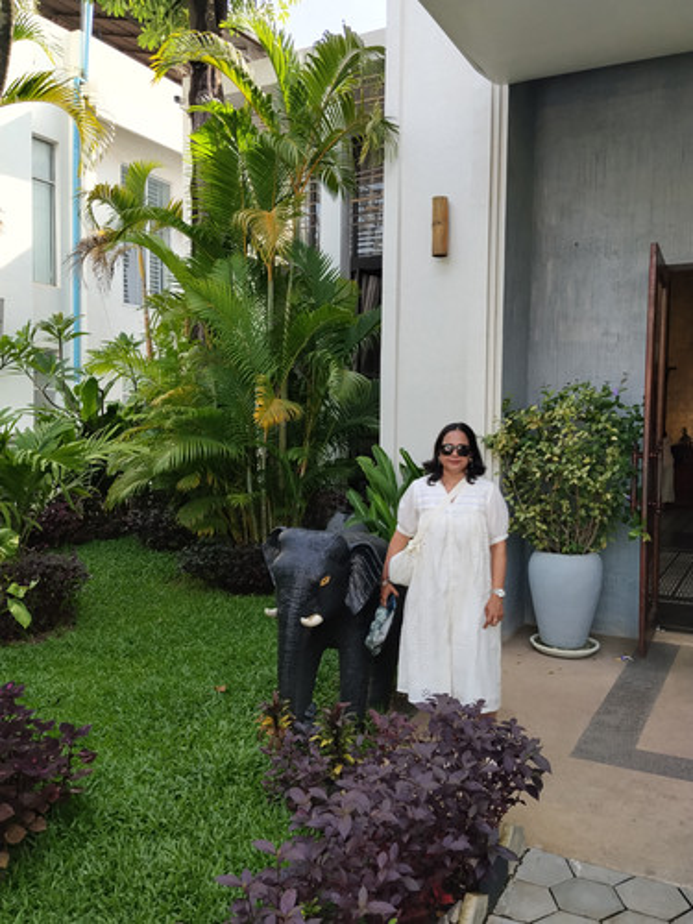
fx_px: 774
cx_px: 346
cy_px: 462
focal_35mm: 29
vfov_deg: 61.7
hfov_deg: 48.2
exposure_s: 1/376
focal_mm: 4.22
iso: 50
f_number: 1.8
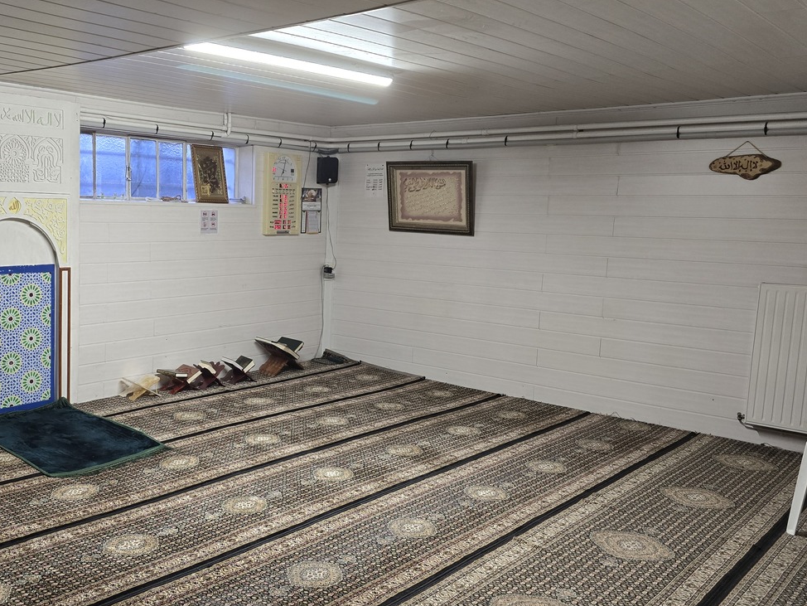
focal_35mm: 34
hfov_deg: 52.4
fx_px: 793
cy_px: 313
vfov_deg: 41.8
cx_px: 238
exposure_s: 1/100
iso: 400
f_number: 1.7
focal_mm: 6.3
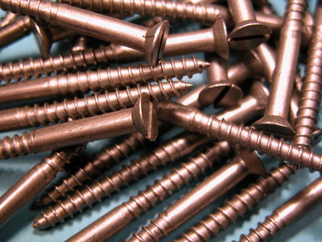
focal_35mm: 66
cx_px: 161
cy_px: 121
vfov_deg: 22.3
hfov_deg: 29.4
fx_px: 614
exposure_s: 1/54.3
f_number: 3.2
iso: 100
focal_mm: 16.8
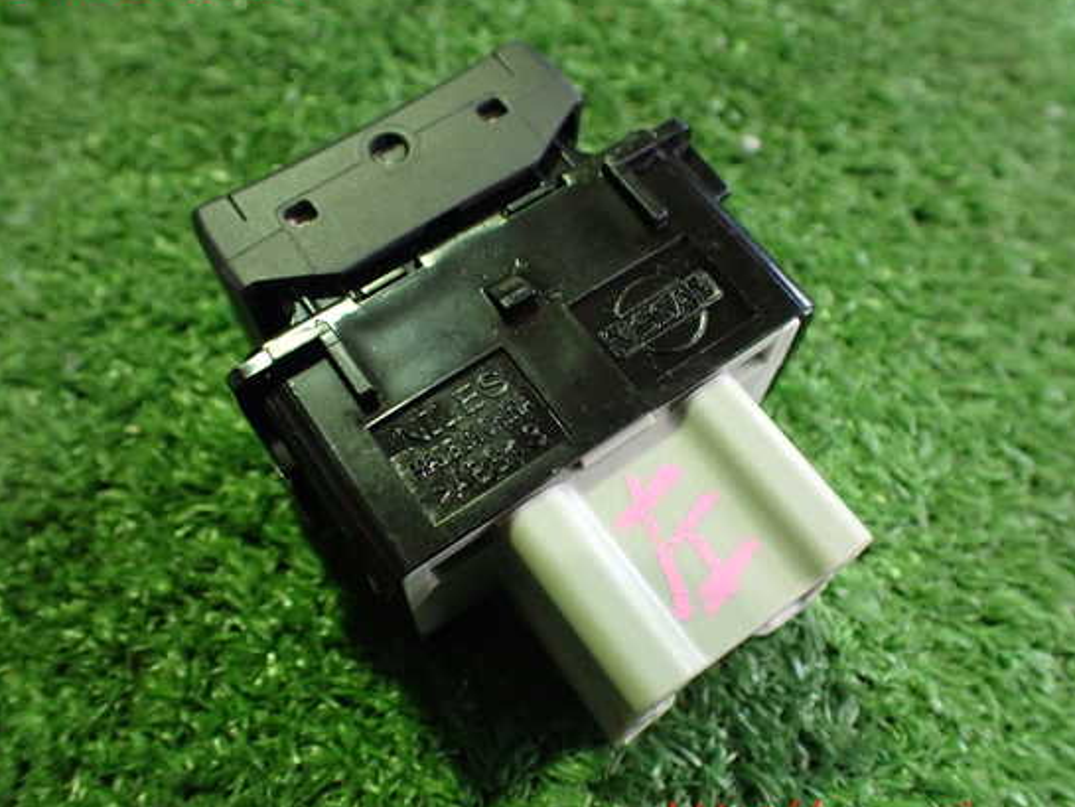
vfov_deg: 43.0
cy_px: 403
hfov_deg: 55.3
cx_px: 523
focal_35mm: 33
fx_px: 1025
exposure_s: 1/40
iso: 800
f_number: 2.3
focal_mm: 5.4
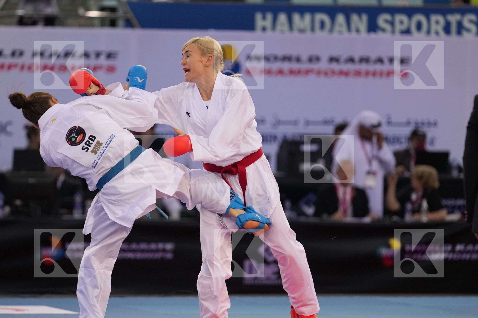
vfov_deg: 4.7
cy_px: 159
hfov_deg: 7.1
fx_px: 3877
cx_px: 239
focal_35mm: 292
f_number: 2.8
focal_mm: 195
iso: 2000
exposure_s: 1/1000
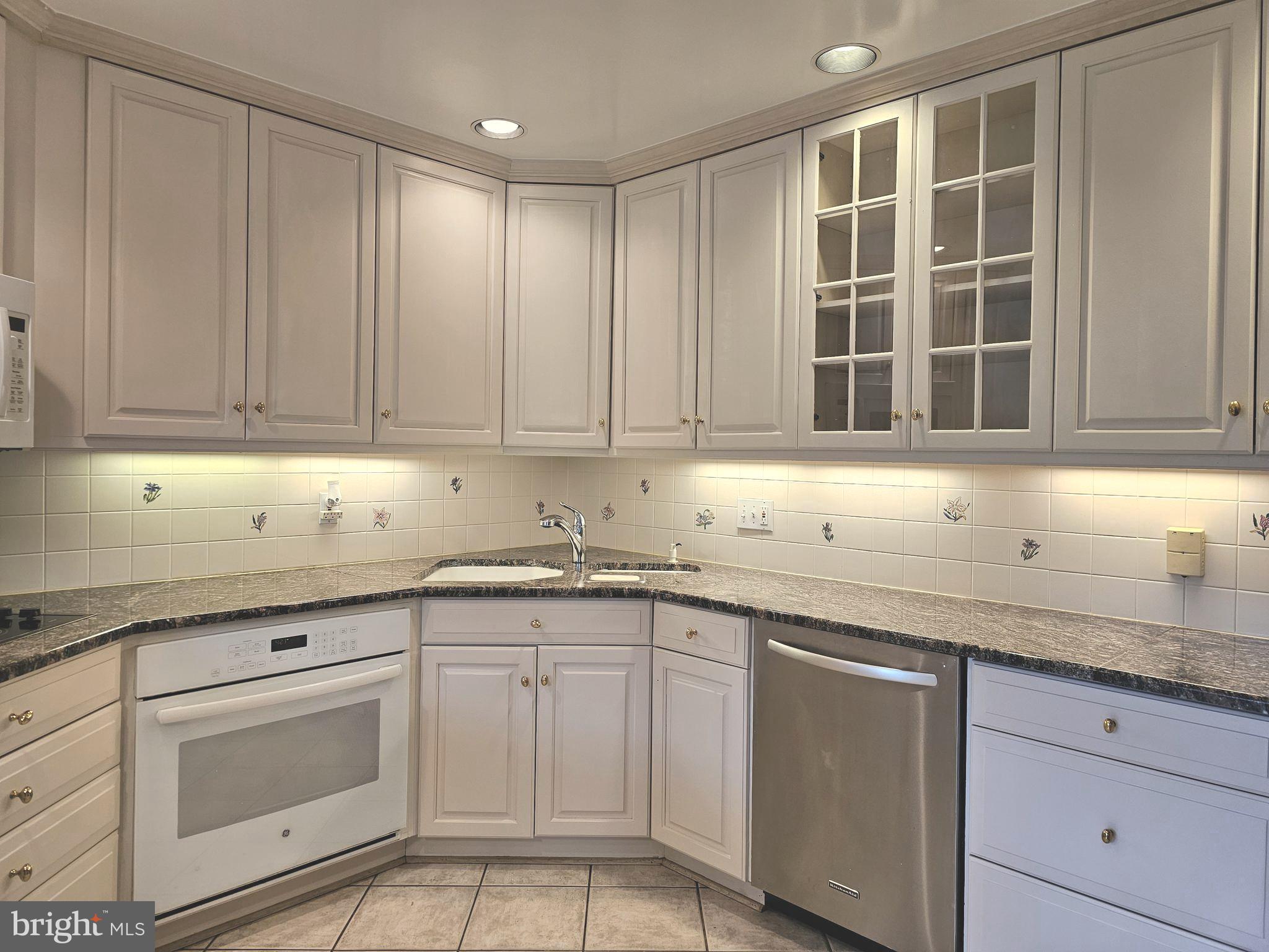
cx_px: 634
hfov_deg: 73.9
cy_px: 476
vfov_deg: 58.9
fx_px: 843
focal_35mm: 23
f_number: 1.7
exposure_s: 1/120
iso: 125
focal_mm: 6.3
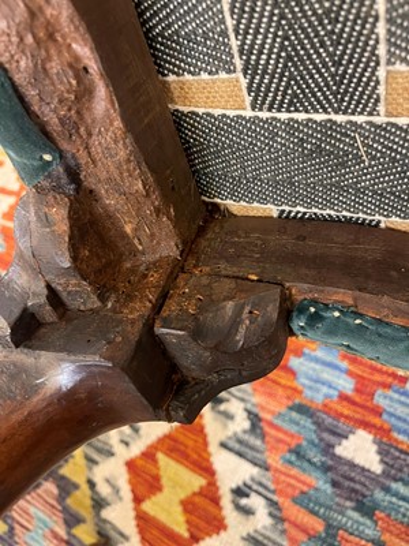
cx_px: 204
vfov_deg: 69.4
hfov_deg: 54.9
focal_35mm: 25
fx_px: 394
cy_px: 273
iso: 640
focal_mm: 5.1
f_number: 1.6
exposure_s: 1/33
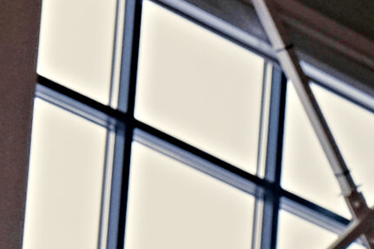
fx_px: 3253
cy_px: 580
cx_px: 1093
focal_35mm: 313
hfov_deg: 6.1
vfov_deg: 4.3
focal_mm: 35
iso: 200
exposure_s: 1/125
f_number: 7.1
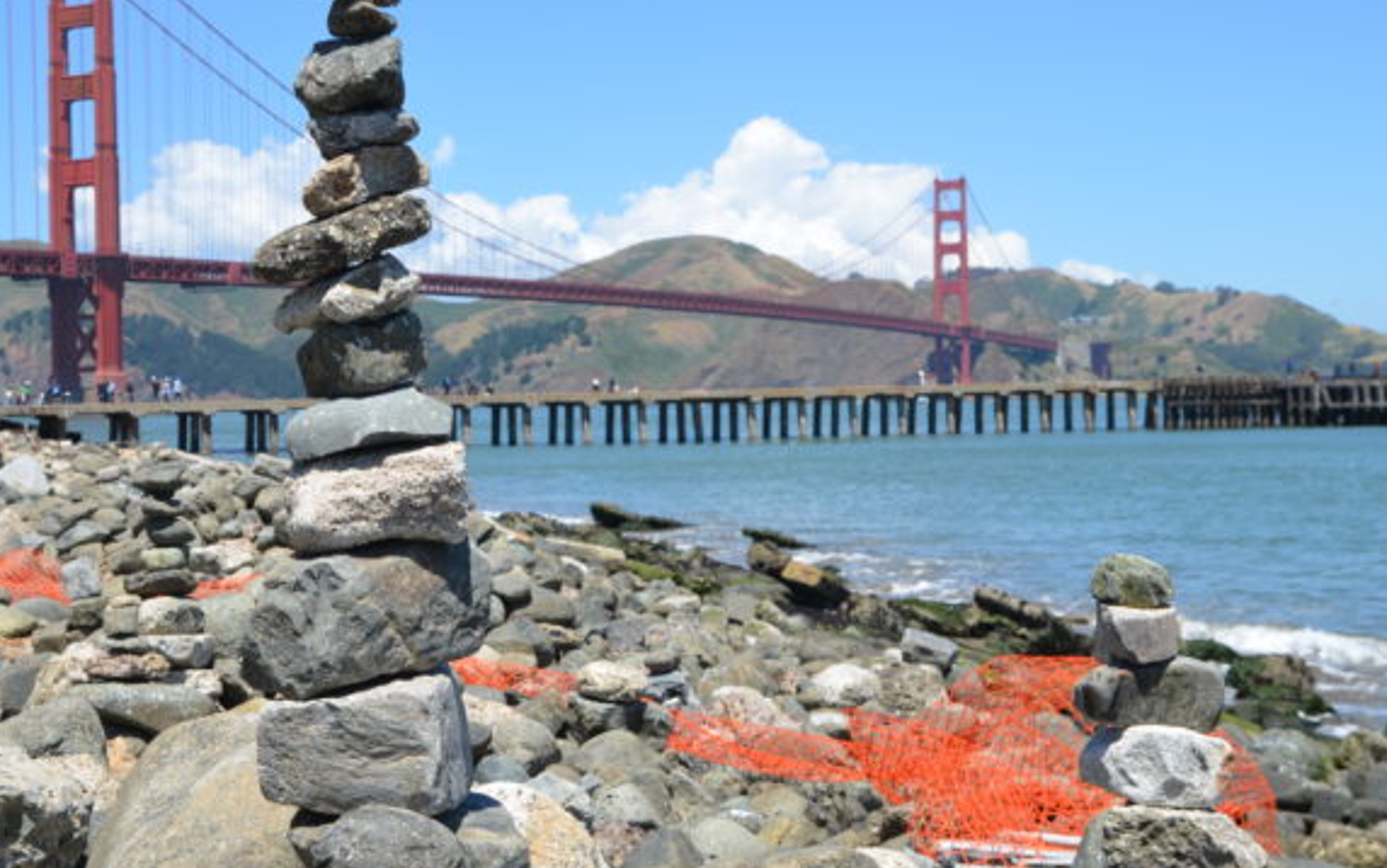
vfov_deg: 23.7
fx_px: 2068
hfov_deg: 37.0
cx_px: 575
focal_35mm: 55
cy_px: 404
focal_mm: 27
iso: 100
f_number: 9
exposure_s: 1/320
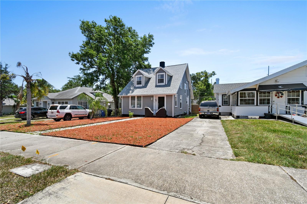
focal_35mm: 15
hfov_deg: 100.4
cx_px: 154
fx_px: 128
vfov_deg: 77.3
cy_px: 102
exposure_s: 1/500
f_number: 7.1
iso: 100
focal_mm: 10
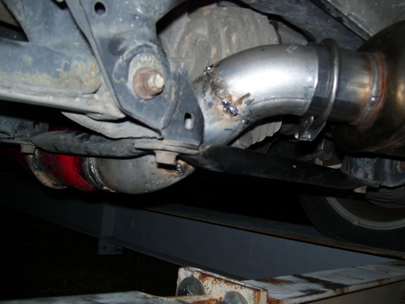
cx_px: 202
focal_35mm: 36
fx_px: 421
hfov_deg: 51.3
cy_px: 152
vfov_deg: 39.7
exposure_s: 1/60
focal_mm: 6
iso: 80
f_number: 2.7
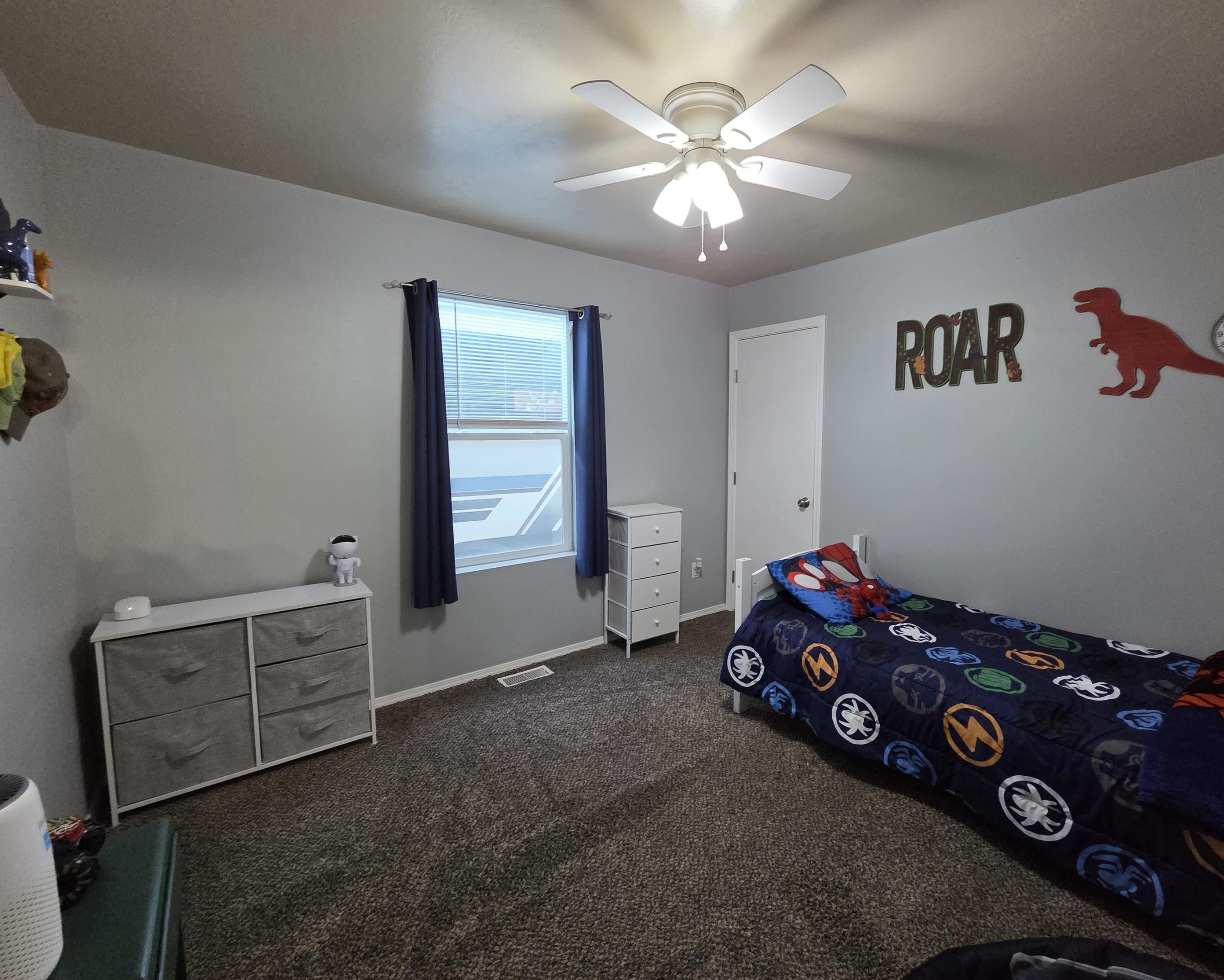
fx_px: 507
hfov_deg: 100.5
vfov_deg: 88.0
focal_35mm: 14
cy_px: 488
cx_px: 665
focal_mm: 2.2
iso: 800
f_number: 2.2
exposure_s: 1/60
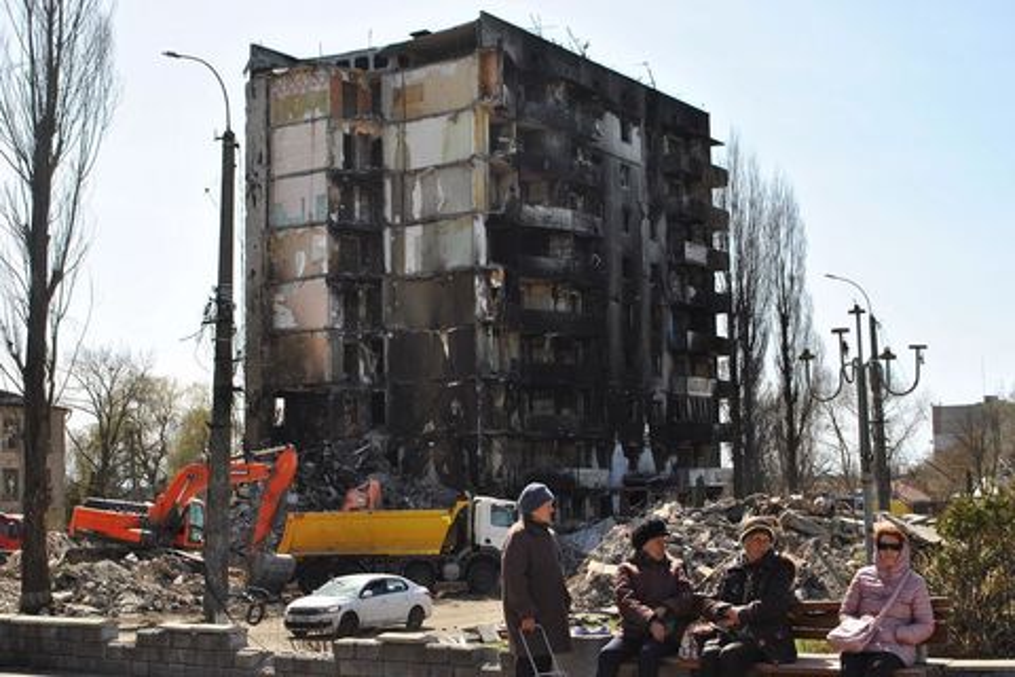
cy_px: 338
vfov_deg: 26.5
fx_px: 1438
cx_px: 508
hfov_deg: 38.9
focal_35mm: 51
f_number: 8
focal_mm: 34
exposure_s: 1/200
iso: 100
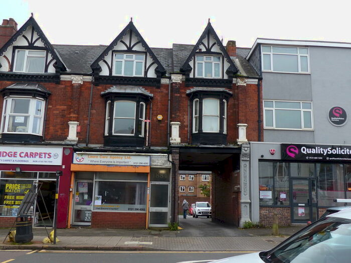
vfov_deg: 41.8
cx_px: 176
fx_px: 345
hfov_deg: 54.0
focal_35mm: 34
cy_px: 132
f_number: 4
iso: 100
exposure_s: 1/160
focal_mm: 6.2
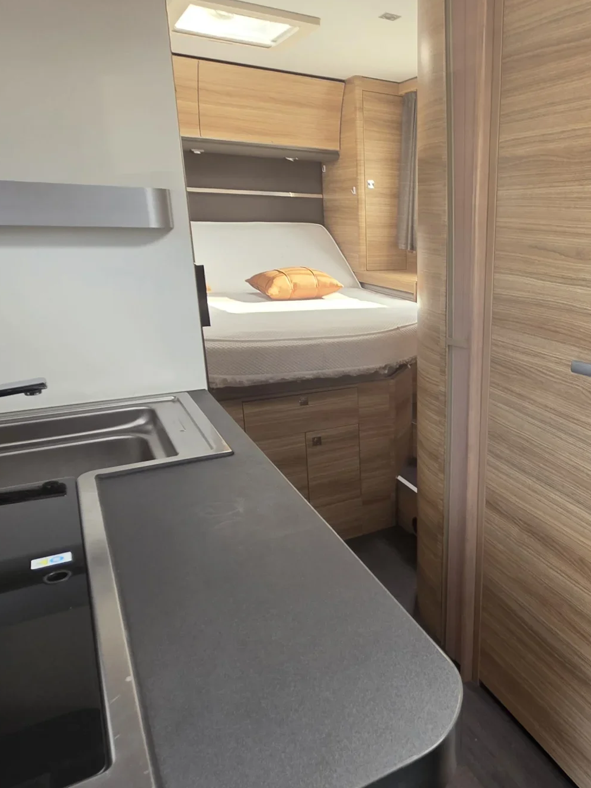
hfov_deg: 51.4
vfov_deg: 69.4
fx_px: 569
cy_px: 409
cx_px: 475
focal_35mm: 25
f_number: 1.9
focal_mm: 2.2
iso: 125
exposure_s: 1/100
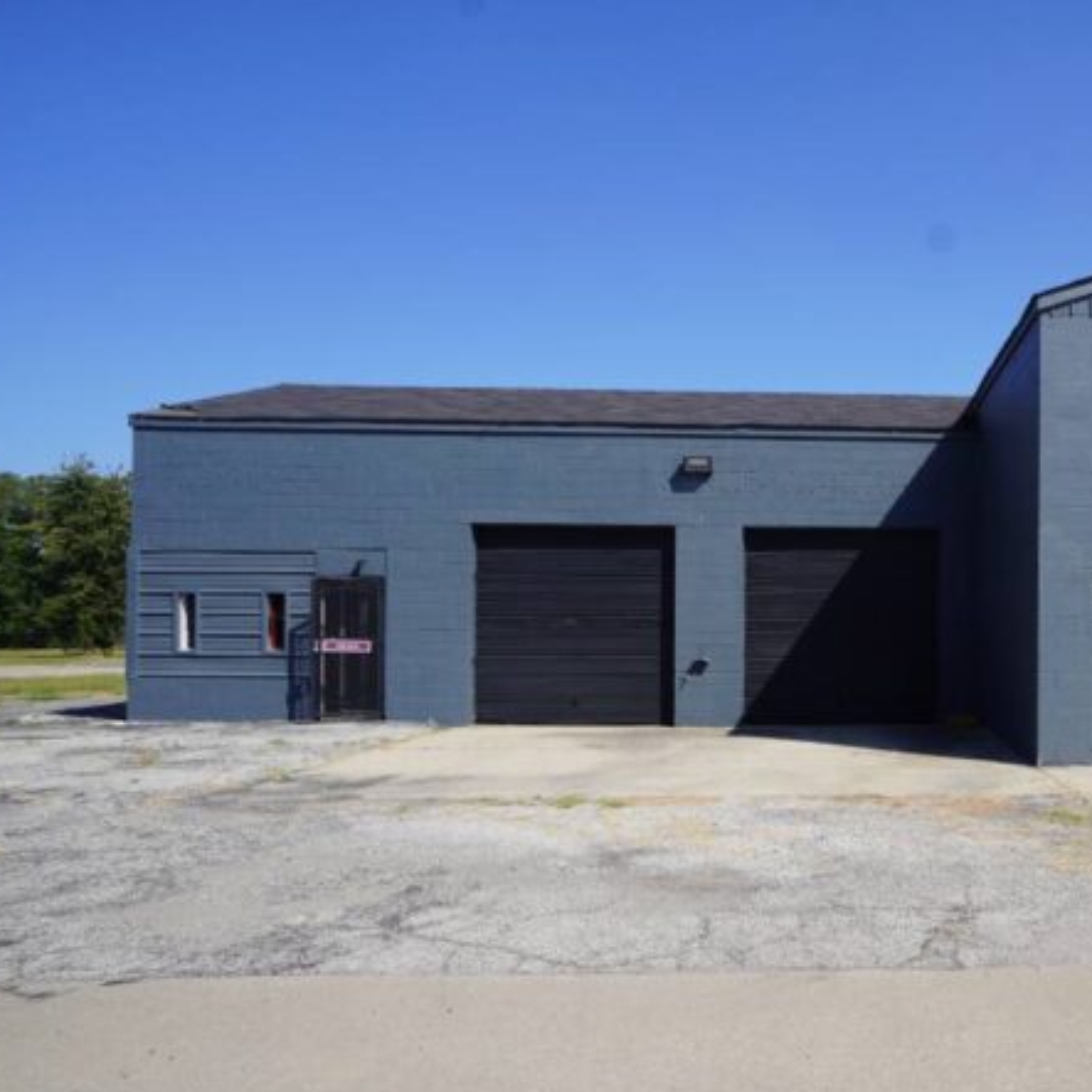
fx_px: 1026
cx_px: 912
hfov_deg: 51.6
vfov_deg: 55.9
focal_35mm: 29
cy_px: 610
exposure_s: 1/160
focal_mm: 13
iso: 100
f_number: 10
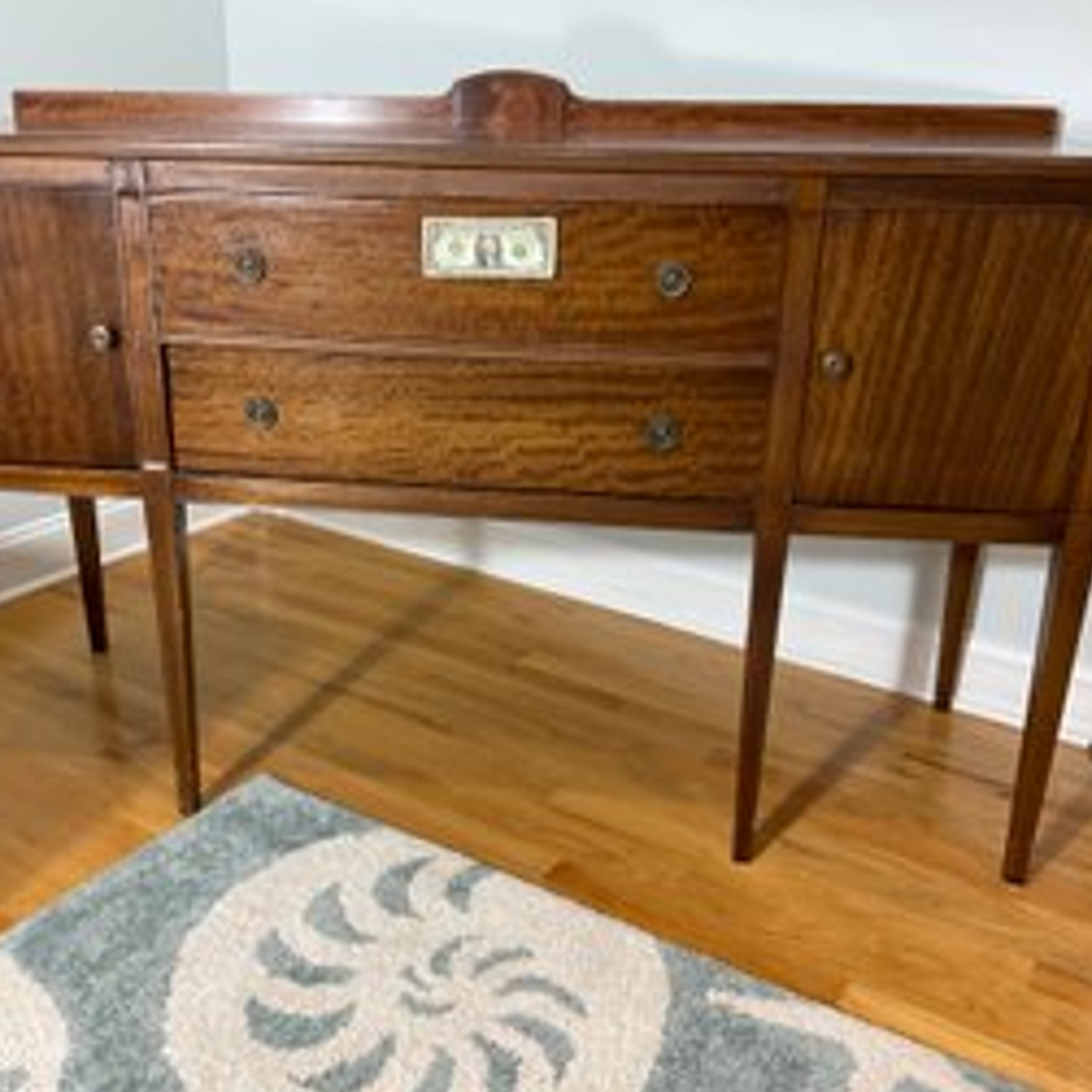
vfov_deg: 47.2
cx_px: 502
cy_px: 542
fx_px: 1249
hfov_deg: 47.2
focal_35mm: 35
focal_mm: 3
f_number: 1.8
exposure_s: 1/60
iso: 200
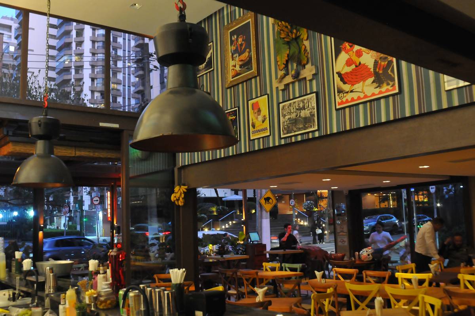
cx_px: 238
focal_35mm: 36
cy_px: 158
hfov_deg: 53.2
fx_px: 474
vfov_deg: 36.8
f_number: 4.5
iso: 1600
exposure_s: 1/13
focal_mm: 24
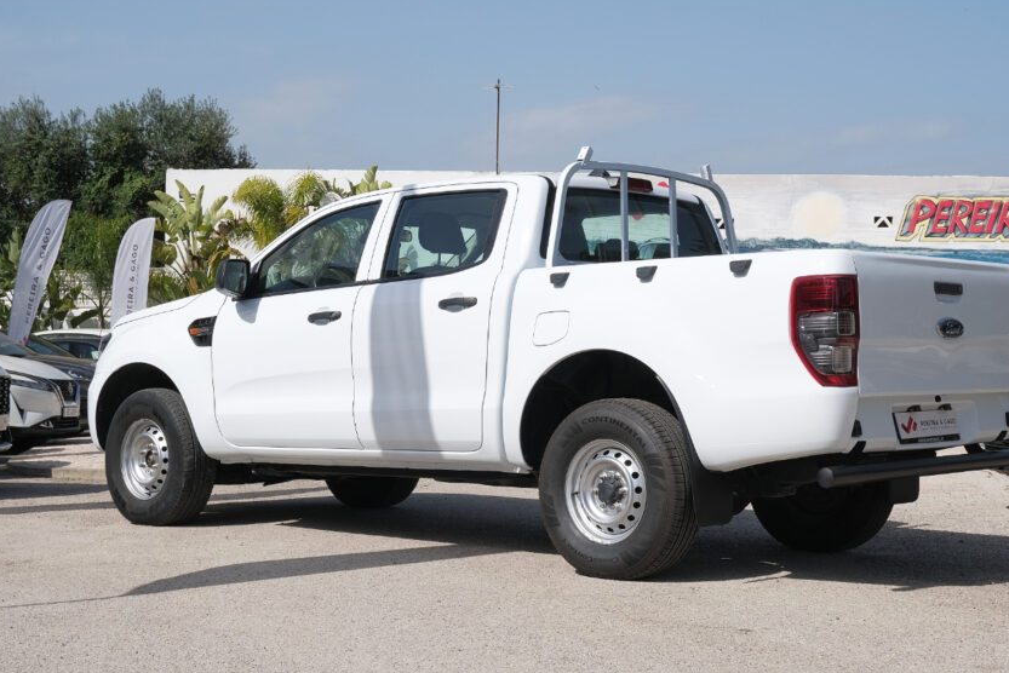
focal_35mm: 59
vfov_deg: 23.0
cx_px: 555
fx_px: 1654
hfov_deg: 33.9
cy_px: 361
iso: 160
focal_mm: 32.3
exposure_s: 1/400
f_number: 10
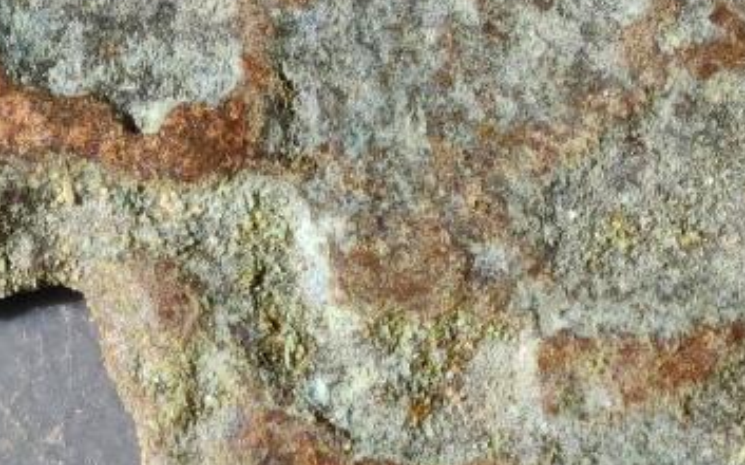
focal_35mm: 525
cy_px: 448
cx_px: -148
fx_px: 10651
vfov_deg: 2.5
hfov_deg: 4.0
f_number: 2
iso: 500
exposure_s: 1/100
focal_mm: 9
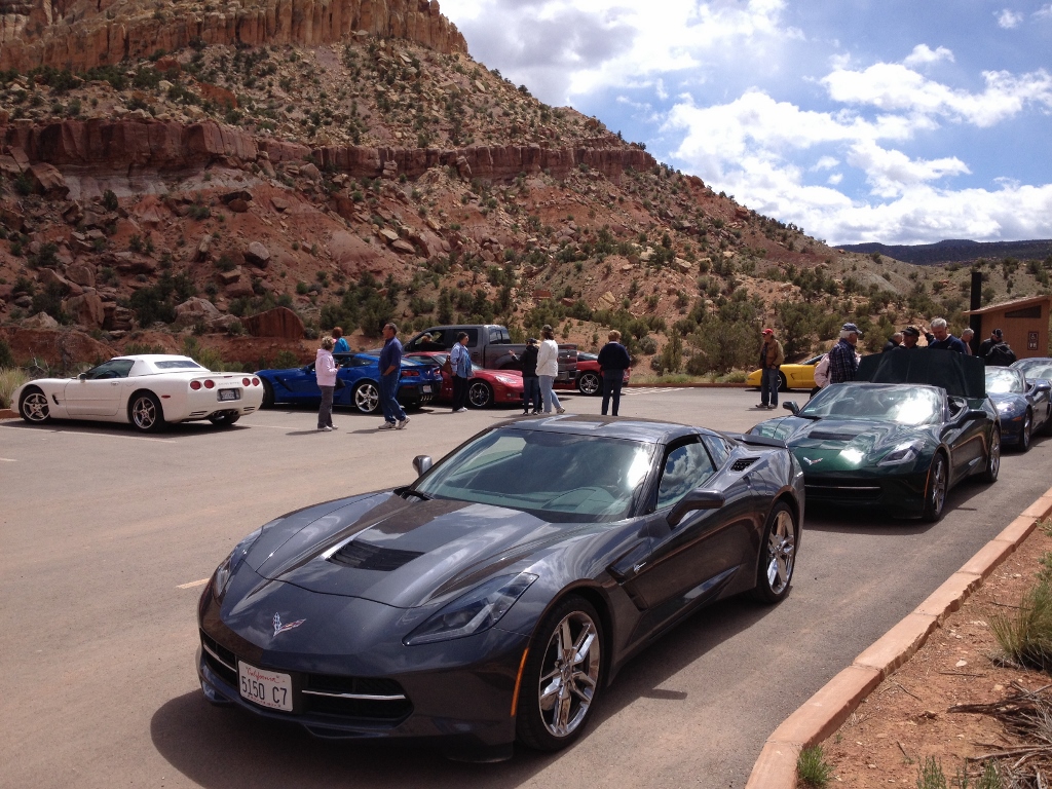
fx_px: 1064
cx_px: 526
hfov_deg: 52.6
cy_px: 394
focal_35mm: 35
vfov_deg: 40.7
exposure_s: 1/2123
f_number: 2.4
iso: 50
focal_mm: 4.28
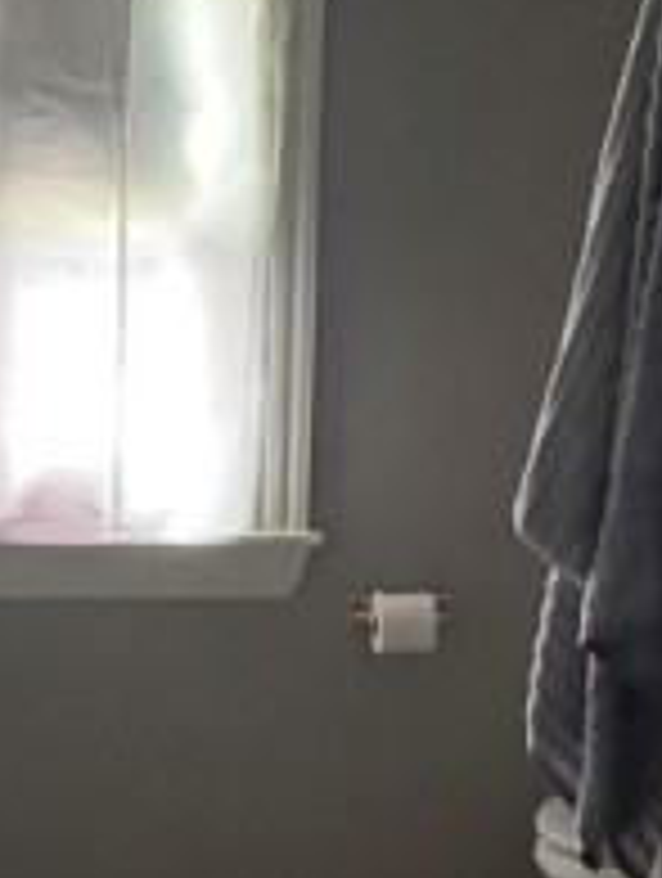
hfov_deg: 26.5
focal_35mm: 55
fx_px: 1398
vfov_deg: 34.9
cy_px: 401
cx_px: 419
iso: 1250
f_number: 2.2
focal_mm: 2.22
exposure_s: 1/55
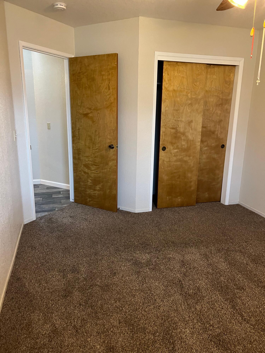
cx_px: 132
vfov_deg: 67.3
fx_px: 265
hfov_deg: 53.1
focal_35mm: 26
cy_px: 176
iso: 500
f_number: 1.5
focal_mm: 5.7
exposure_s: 1/40
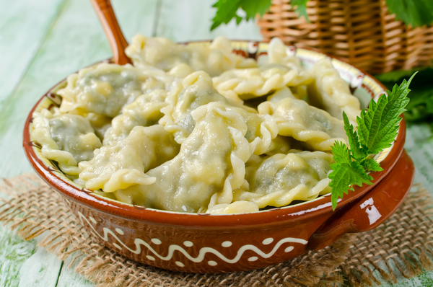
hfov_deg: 37.9
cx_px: 216
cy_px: 144
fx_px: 630
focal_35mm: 52
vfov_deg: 25.7
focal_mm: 35
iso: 100
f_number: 7.1
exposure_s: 1/125
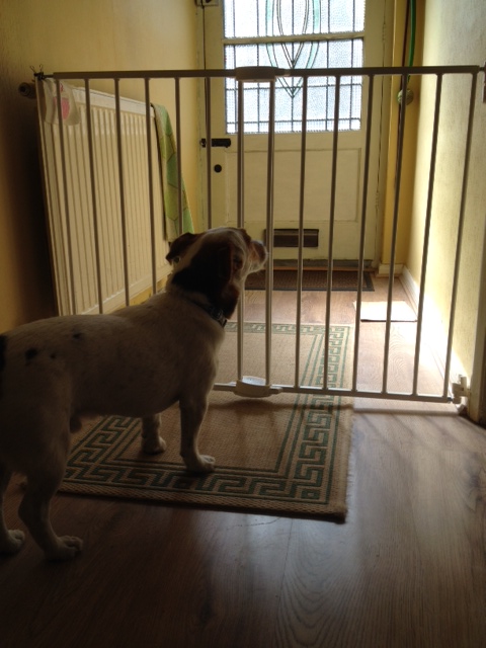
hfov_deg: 40.7
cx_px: 243
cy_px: 324
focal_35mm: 35
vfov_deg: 52.6
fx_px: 655
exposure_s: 1/130
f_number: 2.4
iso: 50
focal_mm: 4.28
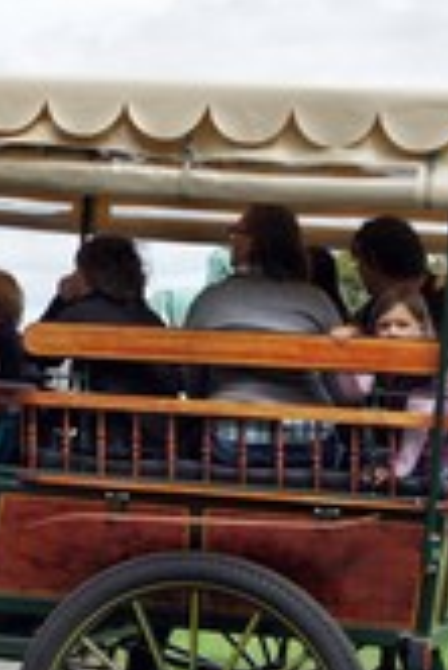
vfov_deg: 17.0
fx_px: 2242
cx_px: -117
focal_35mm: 120
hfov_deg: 11.2
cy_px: 408
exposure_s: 1/250
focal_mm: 29
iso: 200
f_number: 8
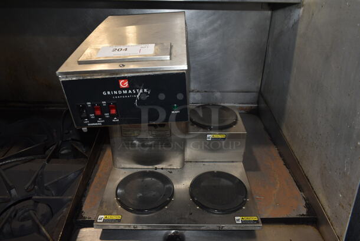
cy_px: 120
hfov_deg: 67.3
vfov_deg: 48.0
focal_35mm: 27
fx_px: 270
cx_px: 180
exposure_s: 1/30
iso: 200
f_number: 5.6
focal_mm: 18
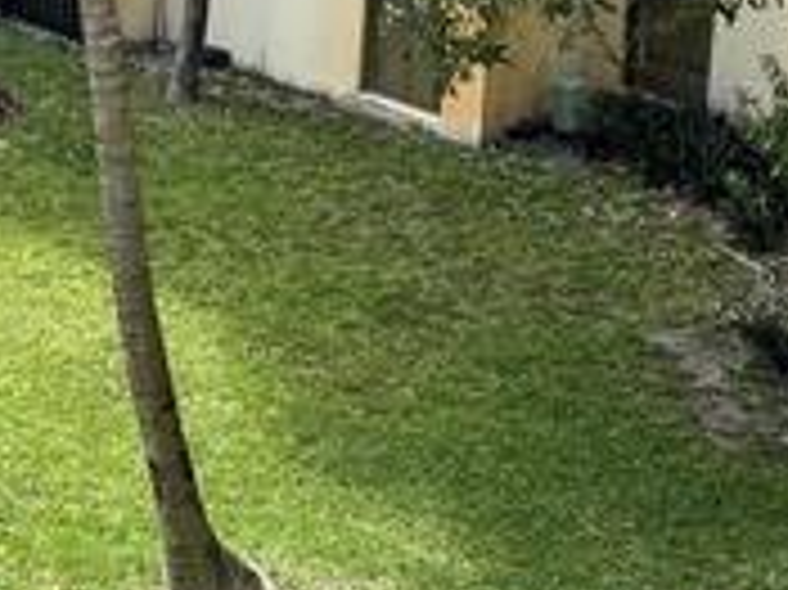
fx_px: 2707
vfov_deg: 11.7
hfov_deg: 16.0
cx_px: -117
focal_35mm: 119
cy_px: -378
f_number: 1.8
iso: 32
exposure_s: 1/1302
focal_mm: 4.25
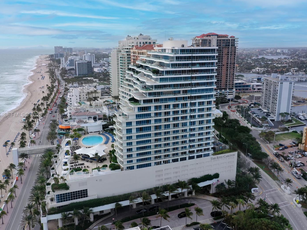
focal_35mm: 31
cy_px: 115
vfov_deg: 45.4
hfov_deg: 58.3
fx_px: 275
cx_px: 150
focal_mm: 10.26
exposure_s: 1/500
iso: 100
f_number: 5.6
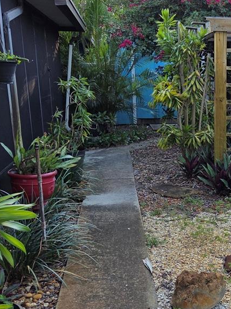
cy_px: 184
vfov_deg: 39.5
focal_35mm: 48
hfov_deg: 29.2
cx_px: 199
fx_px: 427
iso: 80
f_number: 1.8
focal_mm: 5.4
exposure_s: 1/1050
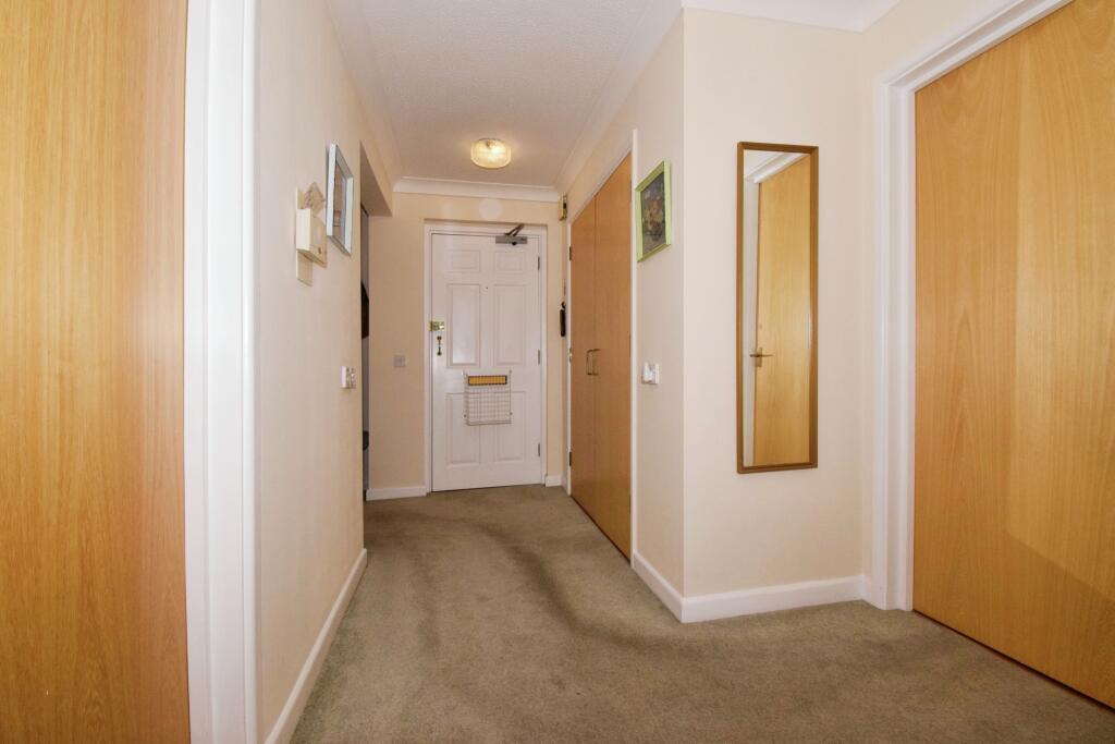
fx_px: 465
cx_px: 558
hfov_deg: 100.4
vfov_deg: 77.3
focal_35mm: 15
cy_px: 372
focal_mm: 10
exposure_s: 1/60
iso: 1000
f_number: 16
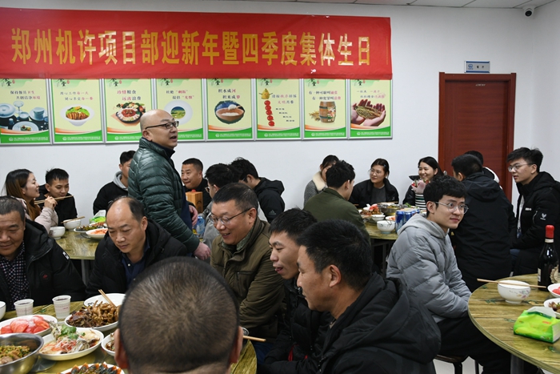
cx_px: 280
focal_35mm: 33
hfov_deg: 57.2
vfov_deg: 40.0
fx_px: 513
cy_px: 187
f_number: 7.1
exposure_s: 1/40
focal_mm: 22
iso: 800
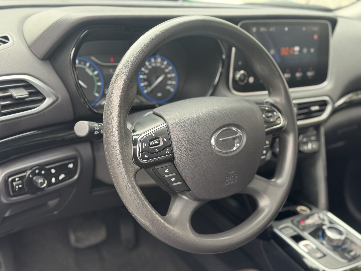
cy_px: 136
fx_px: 501
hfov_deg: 39.7
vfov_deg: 30.3
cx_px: 180
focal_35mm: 48
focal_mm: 6.76
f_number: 1.78
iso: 100
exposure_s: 1/60
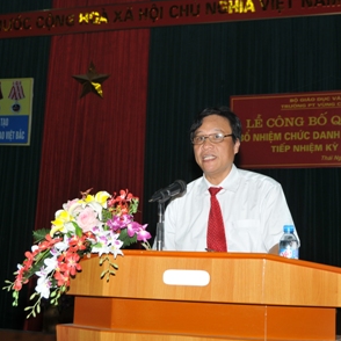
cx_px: 172
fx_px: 736
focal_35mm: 66
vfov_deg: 26.1
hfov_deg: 26.1
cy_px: 169
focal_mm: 34
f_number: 6.3
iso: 200
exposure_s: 1/60
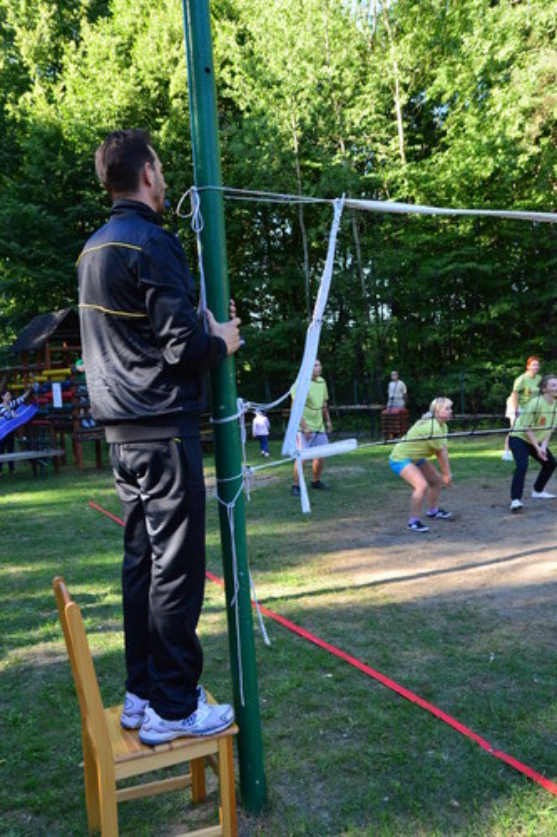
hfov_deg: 41.7
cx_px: 278
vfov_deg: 59.5
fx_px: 732
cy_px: 418
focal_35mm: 32
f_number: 6.3
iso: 1600
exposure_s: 1/640
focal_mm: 21
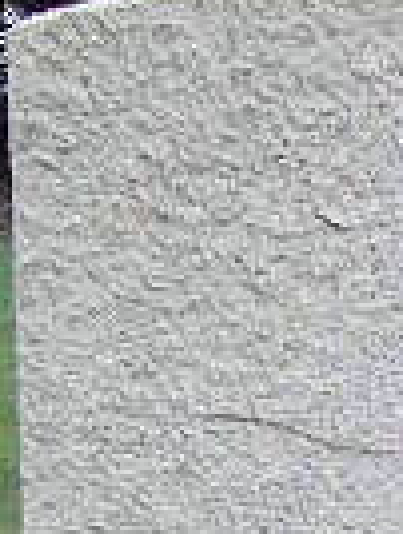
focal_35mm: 328
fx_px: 5075
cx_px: 774
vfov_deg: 5.8
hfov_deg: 4.5
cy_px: 1383
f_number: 3.6
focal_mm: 9.2
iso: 64
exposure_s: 1/60
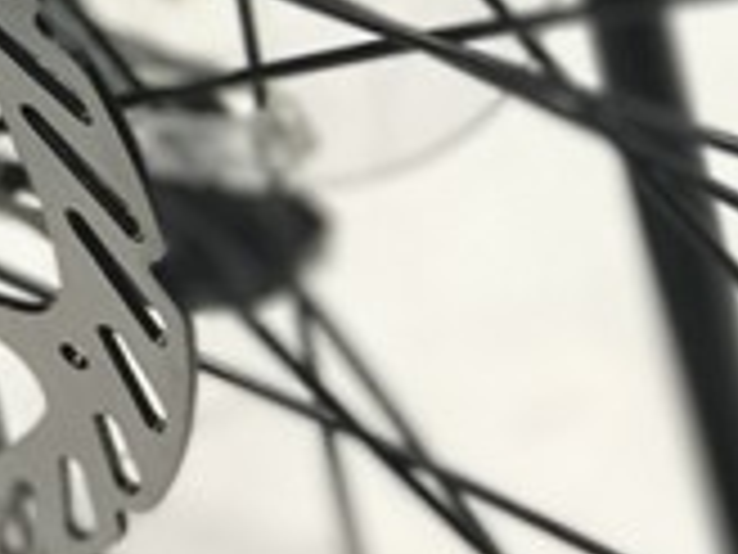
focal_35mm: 222
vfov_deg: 6.7
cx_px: -333
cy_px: -59
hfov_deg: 8.7
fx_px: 4733
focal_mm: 6.6
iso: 64
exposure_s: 1/50
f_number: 2.8
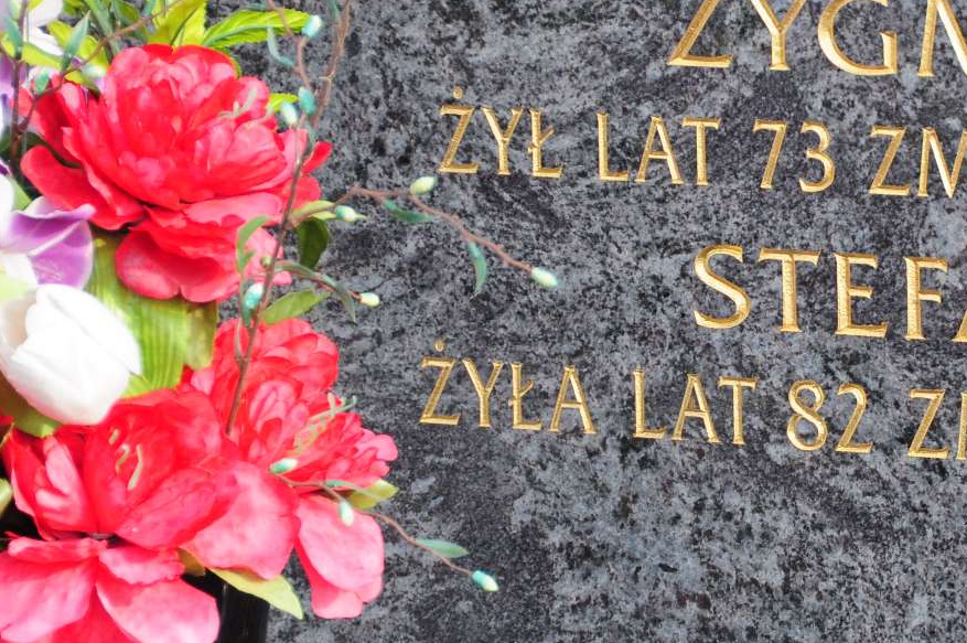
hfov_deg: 5.9
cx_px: 945
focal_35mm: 348
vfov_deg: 3.9
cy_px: 213
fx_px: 9345
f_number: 7.1
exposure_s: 1/250
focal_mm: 95
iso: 320
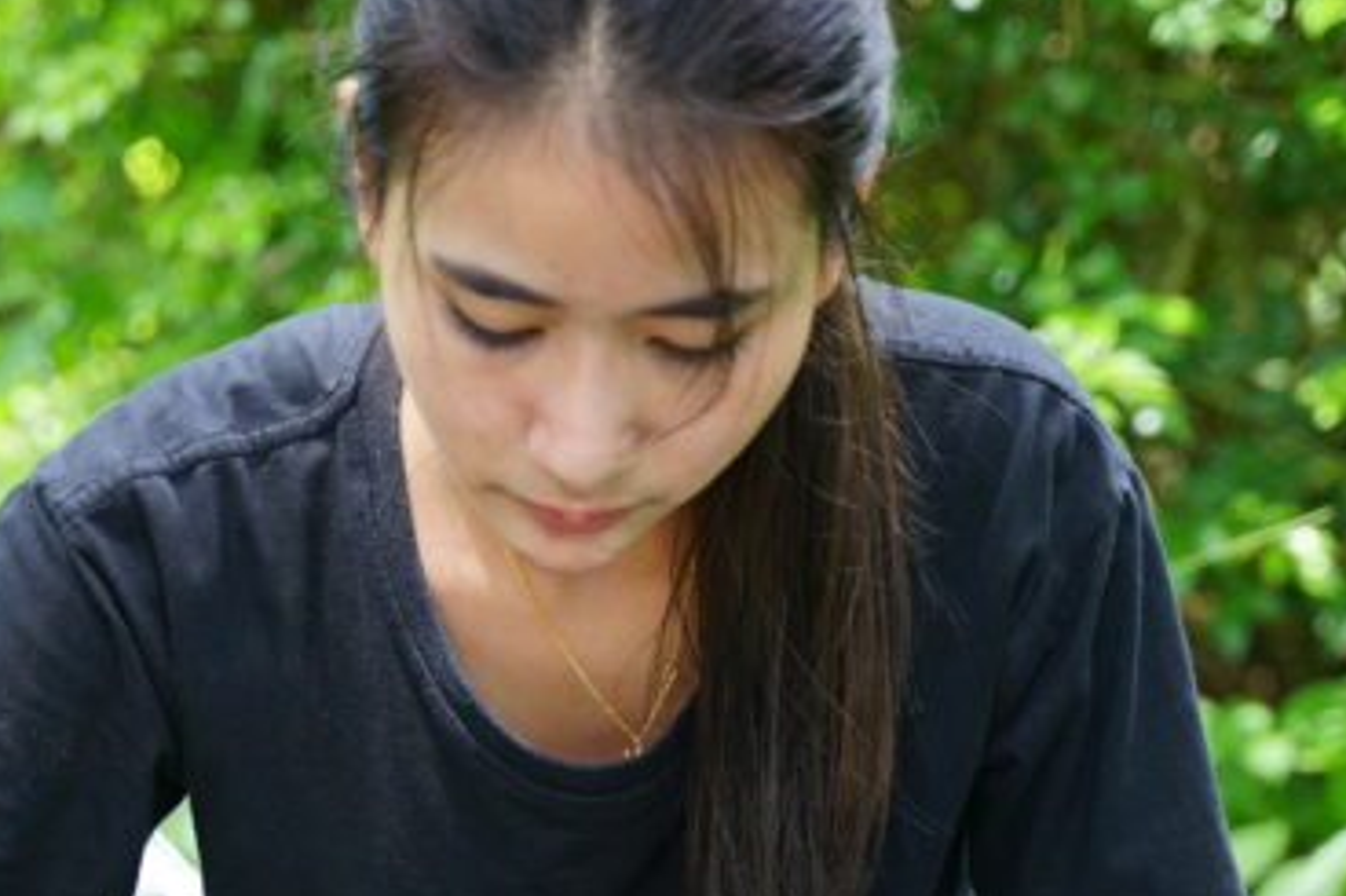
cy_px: 1152
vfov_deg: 8.7
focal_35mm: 156
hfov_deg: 13.2
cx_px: 583
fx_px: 5830
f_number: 2.8
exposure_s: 1/320
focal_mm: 56
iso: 320
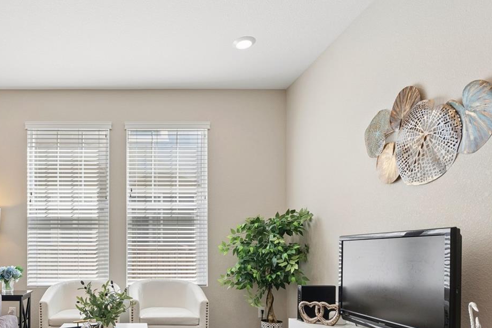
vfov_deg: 47.1
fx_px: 355
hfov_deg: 65.6
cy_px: 259
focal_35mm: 26
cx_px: 130
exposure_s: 1/125
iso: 640
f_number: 8
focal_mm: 15
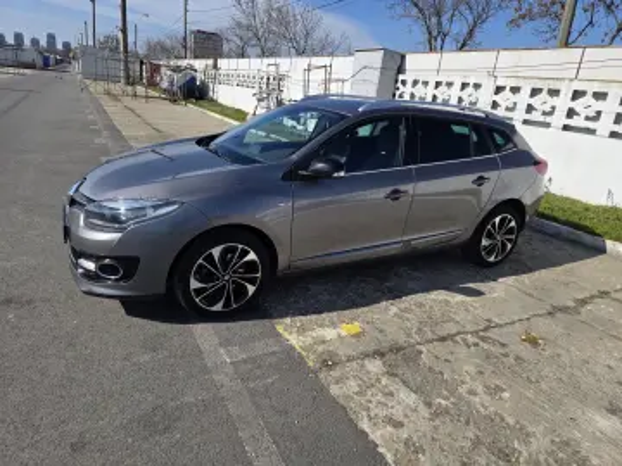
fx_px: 413
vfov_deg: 58.9
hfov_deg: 73.9
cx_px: 311
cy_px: 233
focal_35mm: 23
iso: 80
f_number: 1.7
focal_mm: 6.3
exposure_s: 1/7626
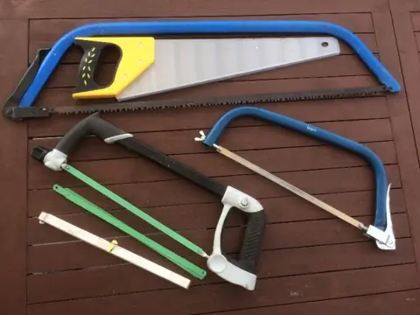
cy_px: 158
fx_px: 352
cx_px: 210
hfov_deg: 61.7
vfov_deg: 48.2
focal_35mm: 29
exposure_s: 1/345
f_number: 2.2
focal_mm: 4.15
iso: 32
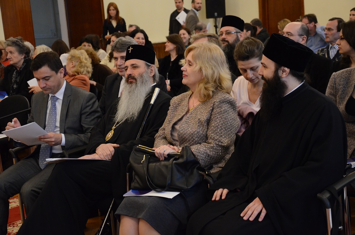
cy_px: 118
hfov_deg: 27.1
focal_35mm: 75
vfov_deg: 18.1
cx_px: 178
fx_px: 738
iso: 2500
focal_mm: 50
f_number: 5
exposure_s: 1/100
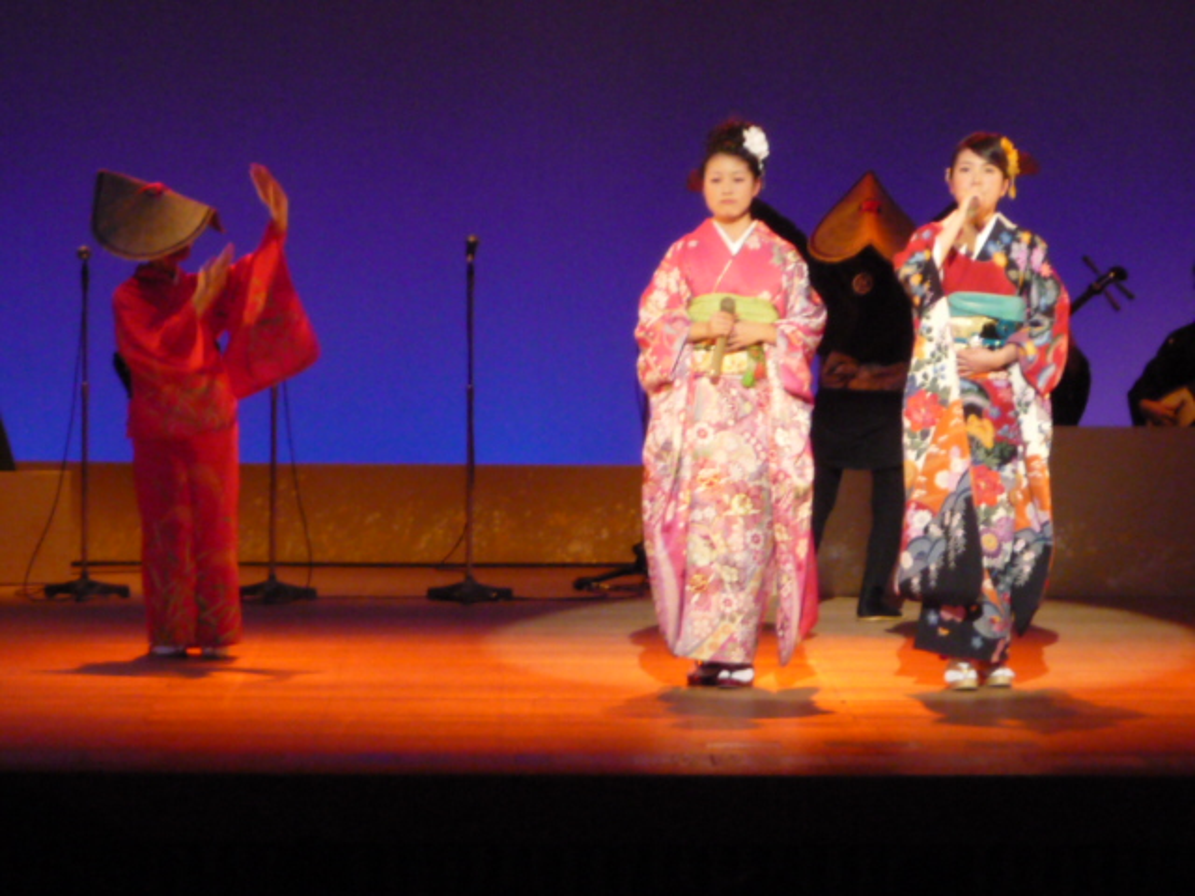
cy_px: 448
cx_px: 598
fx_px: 7319
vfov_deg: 7.0
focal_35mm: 212
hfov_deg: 9.3
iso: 400
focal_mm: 20.8
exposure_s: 1/13
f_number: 5.8
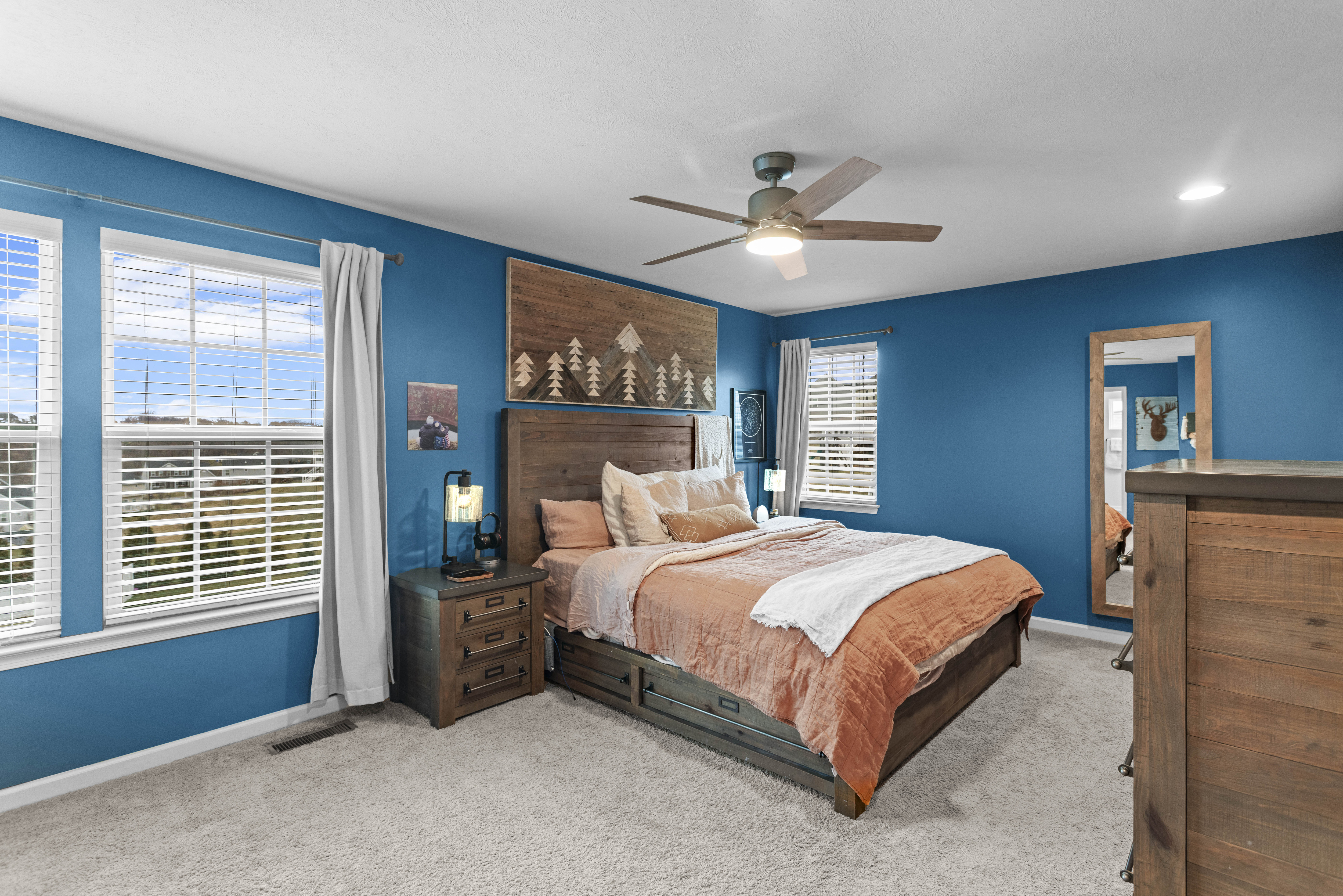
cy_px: 448
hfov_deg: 93.3
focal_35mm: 17
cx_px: 672
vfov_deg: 70.5
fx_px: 634
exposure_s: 1
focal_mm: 17
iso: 500
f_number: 7.1
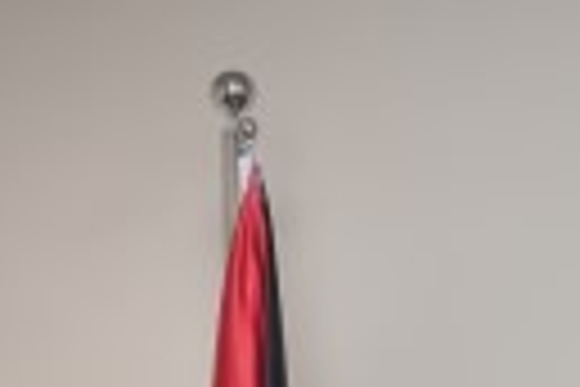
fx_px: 6315
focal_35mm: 392
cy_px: 936
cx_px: 593
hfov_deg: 5.2
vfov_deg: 3.5
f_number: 4
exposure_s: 1/160
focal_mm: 70
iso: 1000
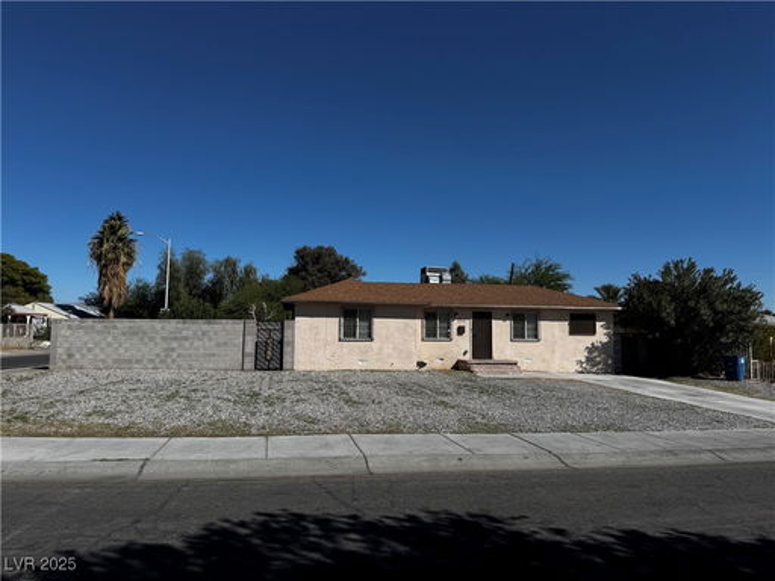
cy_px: 290
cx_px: 388
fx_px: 537
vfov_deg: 56.8
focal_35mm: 24
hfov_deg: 71.6
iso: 80
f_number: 1.78
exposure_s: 1/7937
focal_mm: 6.76
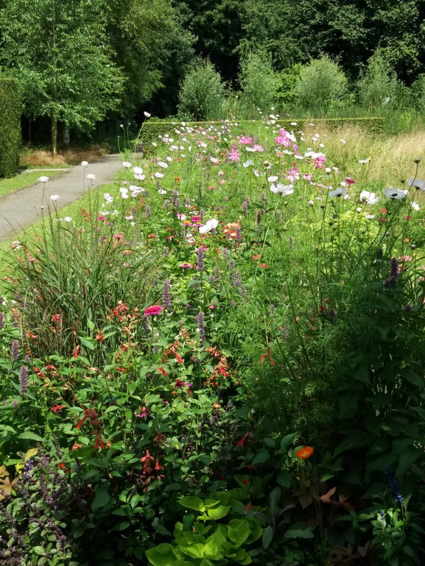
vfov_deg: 63.4
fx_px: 458
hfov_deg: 49.7
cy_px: 283
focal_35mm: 28
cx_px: 212
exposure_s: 1/1052
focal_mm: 3.7
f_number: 1.9
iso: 64
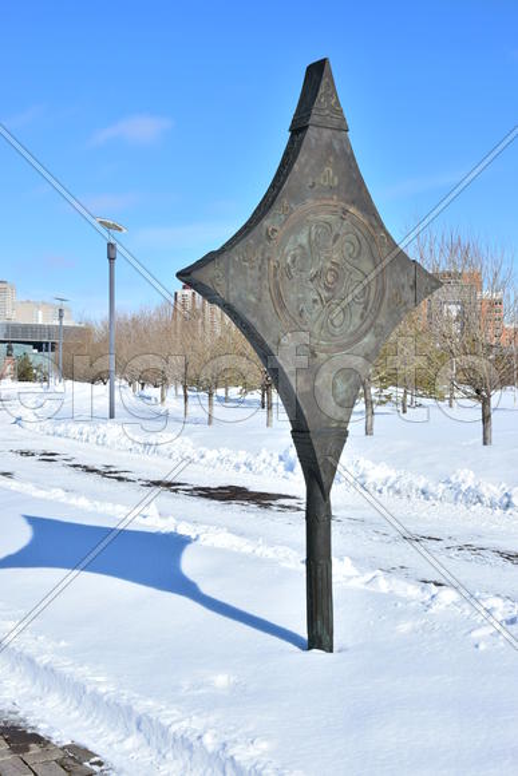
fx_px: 906
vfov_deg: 46.4
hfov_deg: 31.9
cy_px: 388
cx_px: 259
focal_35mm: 42
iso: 100
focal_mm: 28
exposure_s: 1/400
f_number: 10
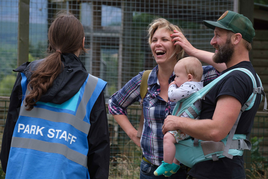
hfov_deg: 15.1
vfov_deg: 10.1
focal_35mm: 136
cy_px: 90
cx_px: 134
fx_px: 1012
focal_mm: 90.6
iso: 800
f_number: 5.6
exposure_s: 1/1000
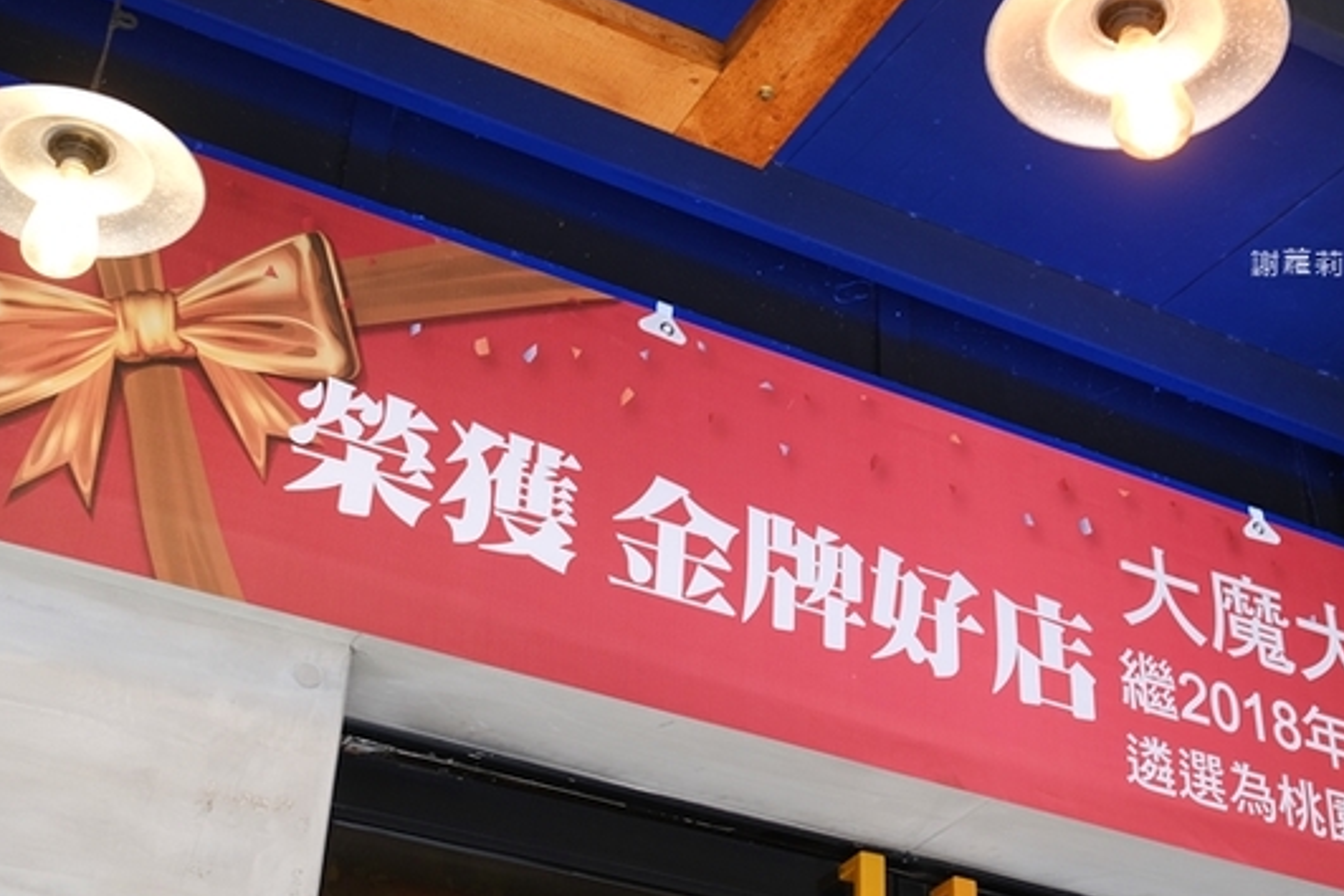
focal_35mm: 56
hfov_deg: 35.5
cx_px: 792
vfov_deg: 24.2
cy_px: 410
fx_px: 2091
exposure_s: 1/38
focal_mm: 23
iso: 400
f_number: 3.6
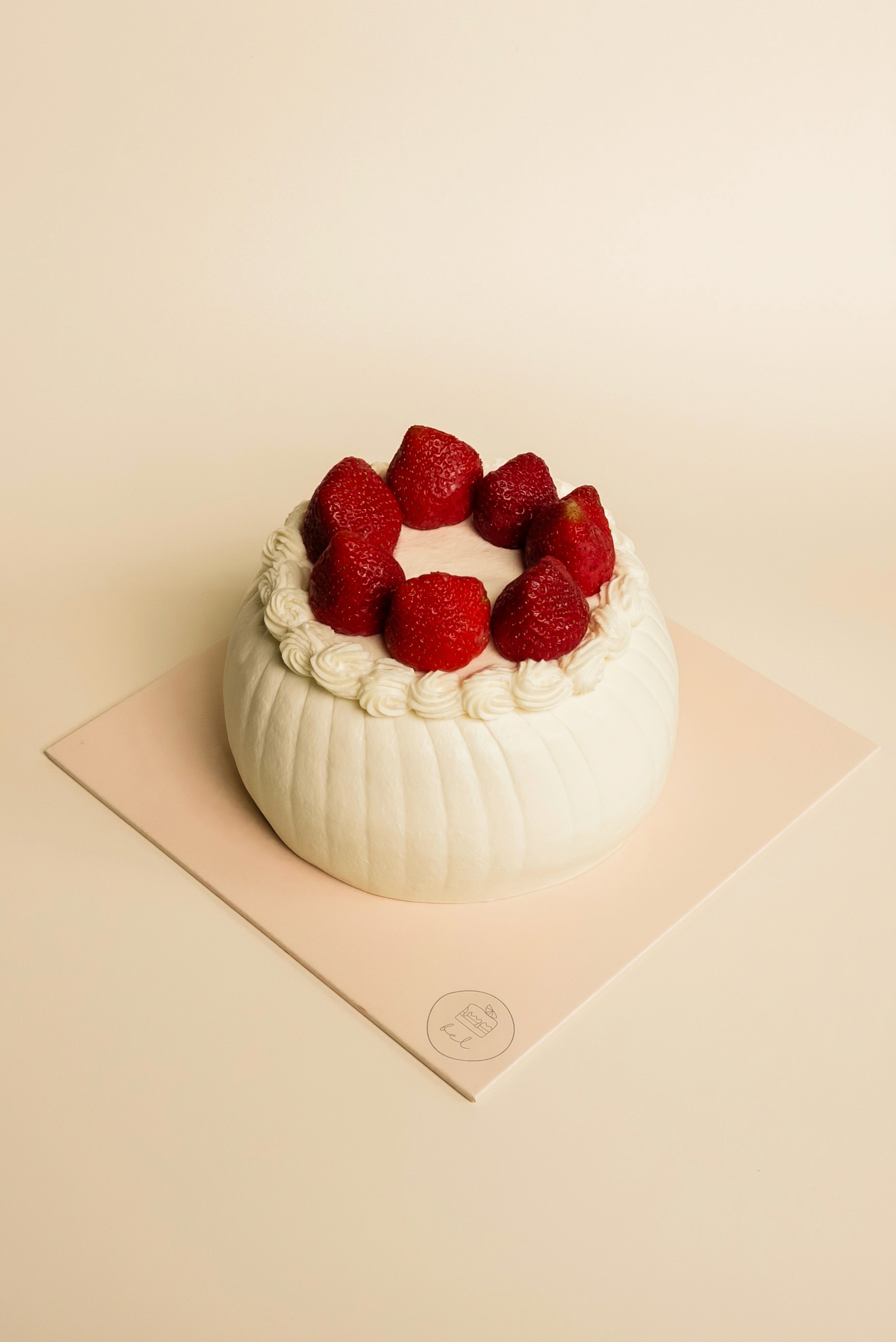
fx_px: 1939
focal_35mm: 52
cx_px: 448
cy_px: 671
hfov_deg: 26.0
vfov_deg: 38.2
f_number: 8
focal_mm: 35
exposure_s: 1/60
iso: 800
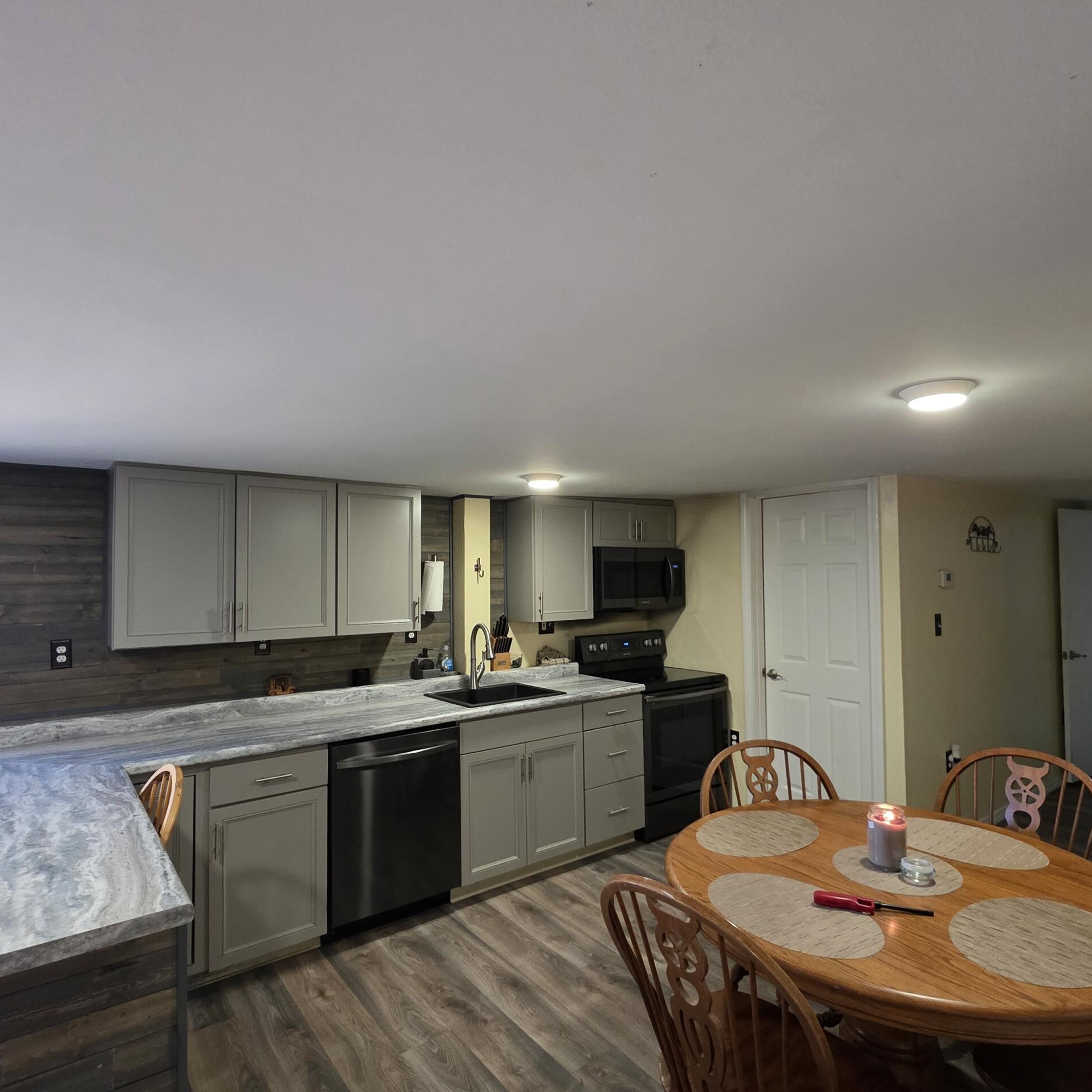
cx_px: 566
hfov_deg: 80.7
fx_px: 642
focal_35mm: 18
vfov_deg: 80.7
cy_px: 557
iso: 400
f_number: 1.9
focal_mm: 2.2
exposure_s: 1/60
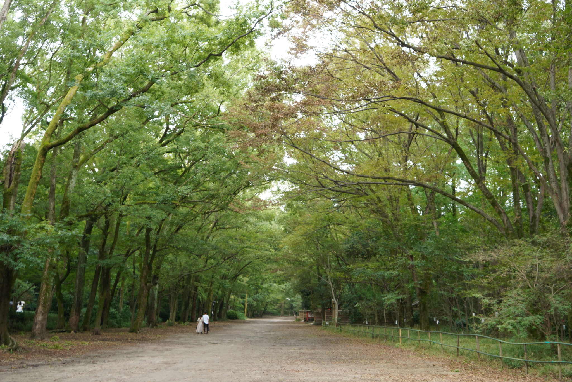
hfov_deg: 47.4
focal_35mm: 41
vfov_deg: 32.6
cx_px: 286
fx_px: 651
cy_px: 191
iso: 500
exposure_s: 1/50
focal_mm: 41
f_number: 5
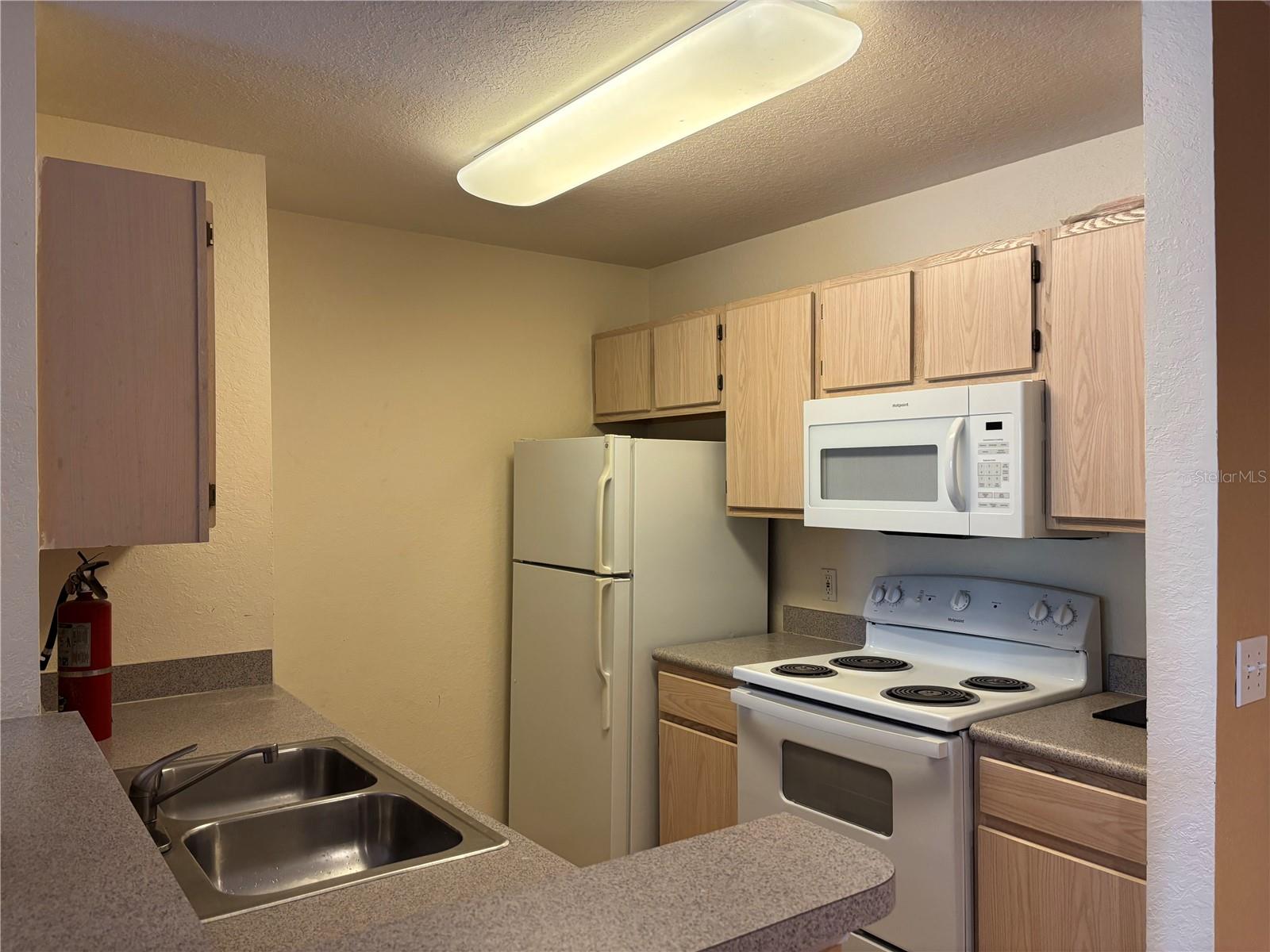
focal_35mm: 26
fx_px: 954
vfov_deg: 53.1
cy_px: 476
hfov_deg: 67.3
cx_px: 635
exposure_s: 1/60
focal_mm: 5.96
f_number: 1.6
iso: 160
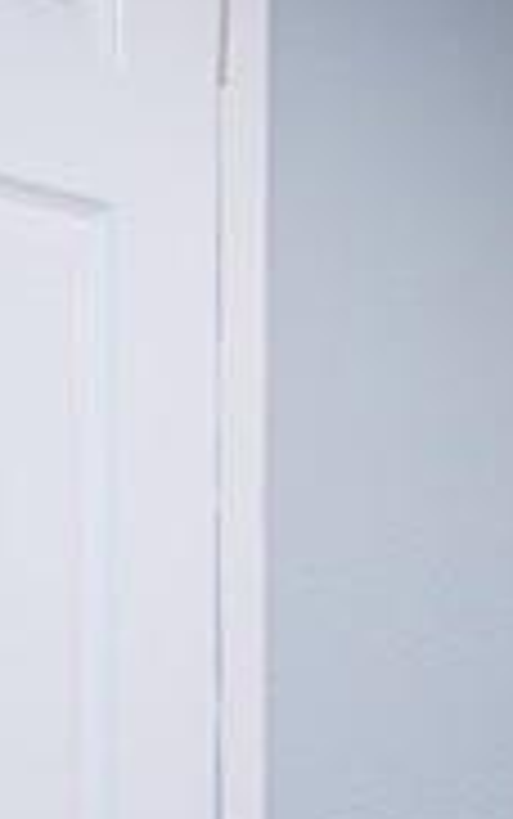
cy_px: 675
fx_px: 2300
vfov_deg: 19.9
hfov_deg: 11.7
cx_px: 927
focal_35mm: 103
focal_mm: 23
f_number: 10
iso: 320
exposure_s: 1/1.25
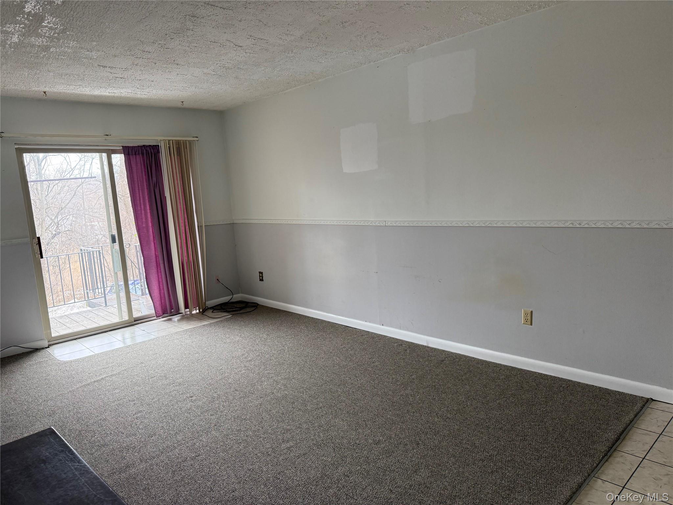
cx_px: 336
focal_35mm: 24
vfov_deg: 56.8
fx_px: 467
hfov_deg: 71.6
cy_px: 252
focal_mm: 6.76
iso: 200
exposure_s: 1/158
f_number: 1.78
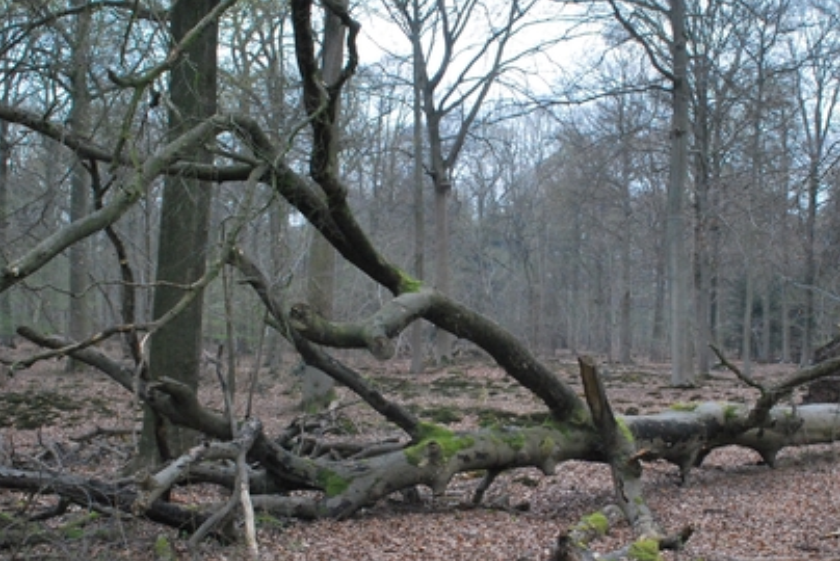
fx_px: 1144
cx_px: 511
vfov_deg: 27.5
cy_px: 315
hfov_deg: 40.1
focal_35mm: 49
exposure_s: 1/320
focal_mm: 22
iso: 1600
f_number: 9
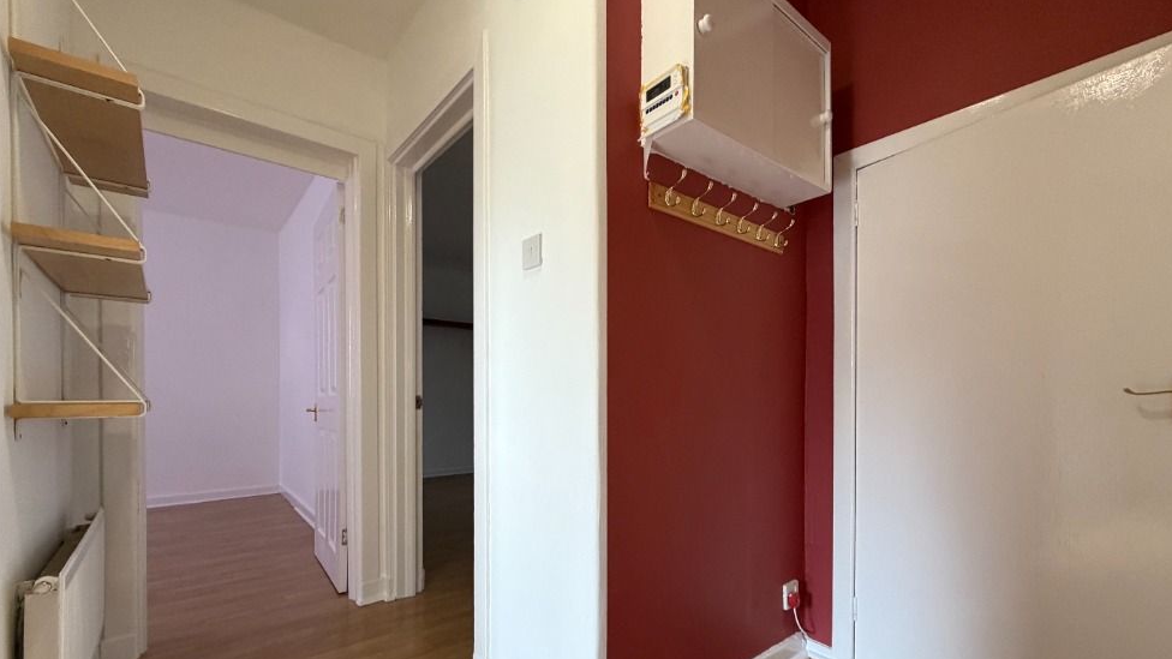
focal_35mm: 16
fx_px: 497
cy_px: 397
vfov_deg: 66.4
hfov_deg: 99.3
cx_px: 569
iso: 320
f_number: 2.2
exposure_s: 1/100
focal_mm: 2.22
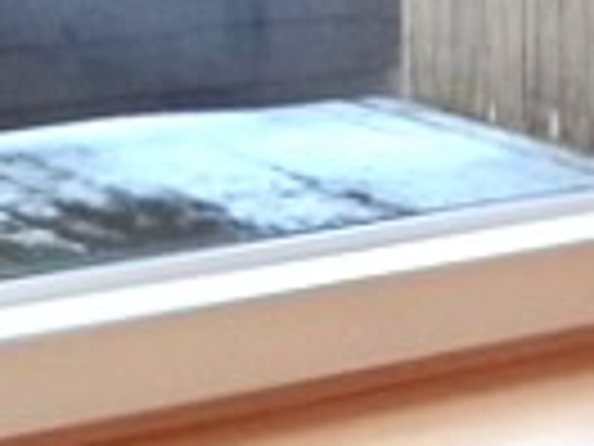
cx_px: 752
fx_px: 2866
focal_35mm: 167
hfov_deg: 11.5
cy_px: 387
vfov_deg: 8.9
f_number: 2.4
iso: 100
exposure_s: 1/20
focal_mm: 4.28
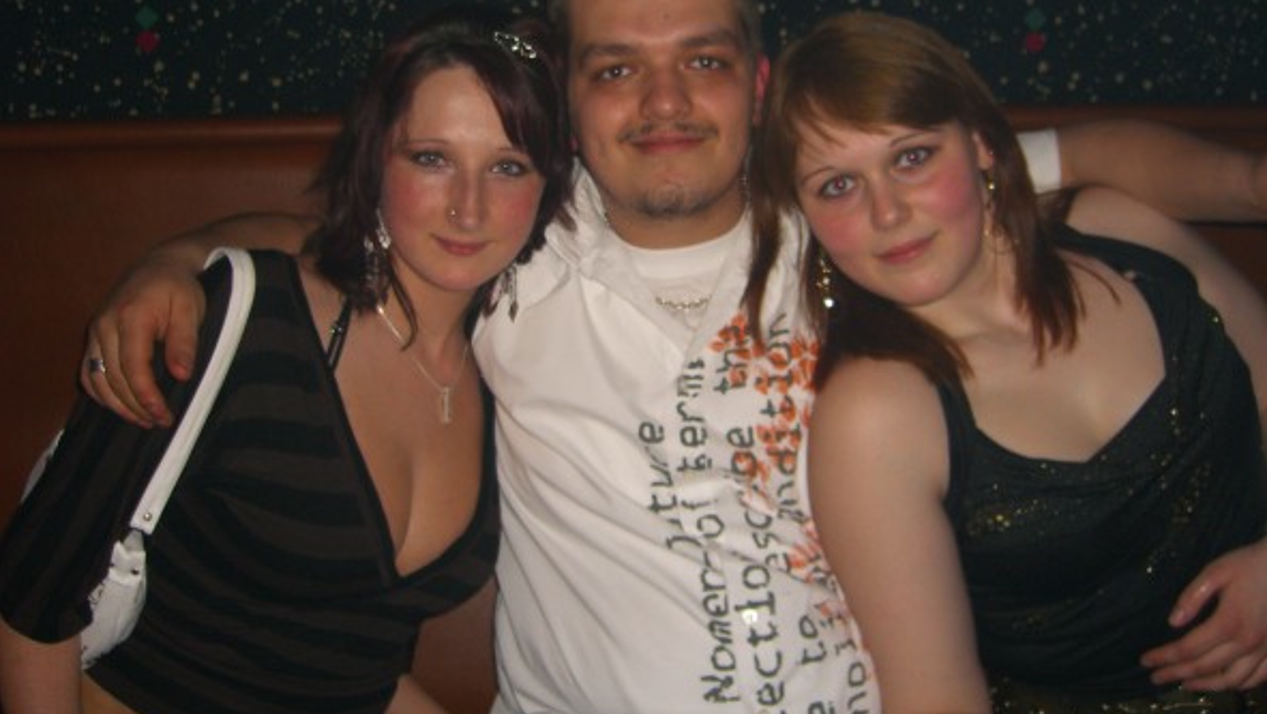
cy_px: 259
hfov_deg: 48.3
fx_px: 1412
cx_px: 641
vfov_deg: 28.3
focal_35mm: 42
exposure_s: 1/60
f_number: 2.8
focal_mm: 7.9
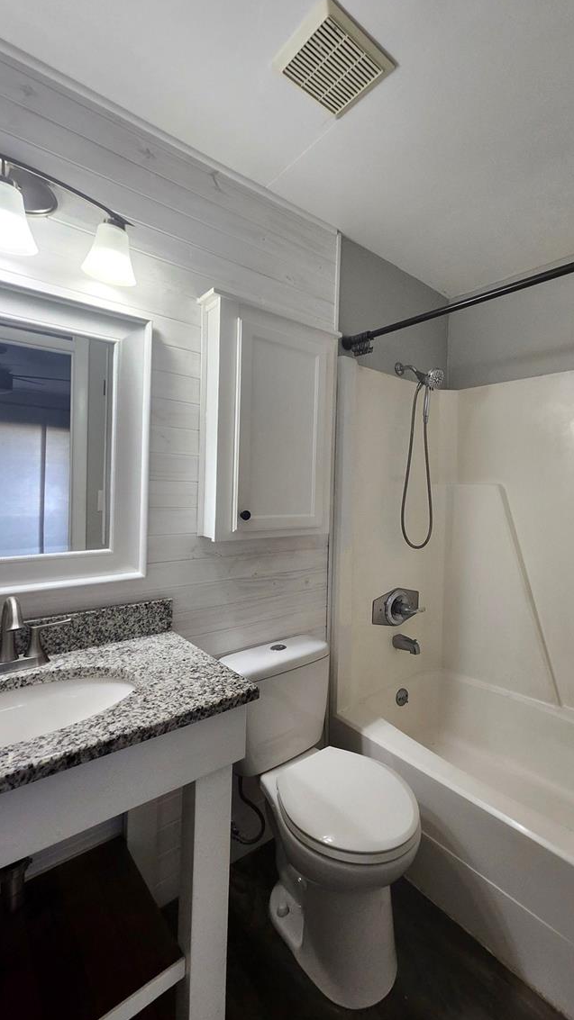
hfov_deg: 68.3
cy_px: 489
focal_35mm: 15
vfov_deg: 102.9
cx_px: 389
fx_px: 406
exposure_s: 1/60
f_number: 2.2
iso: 200
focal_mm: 1.74
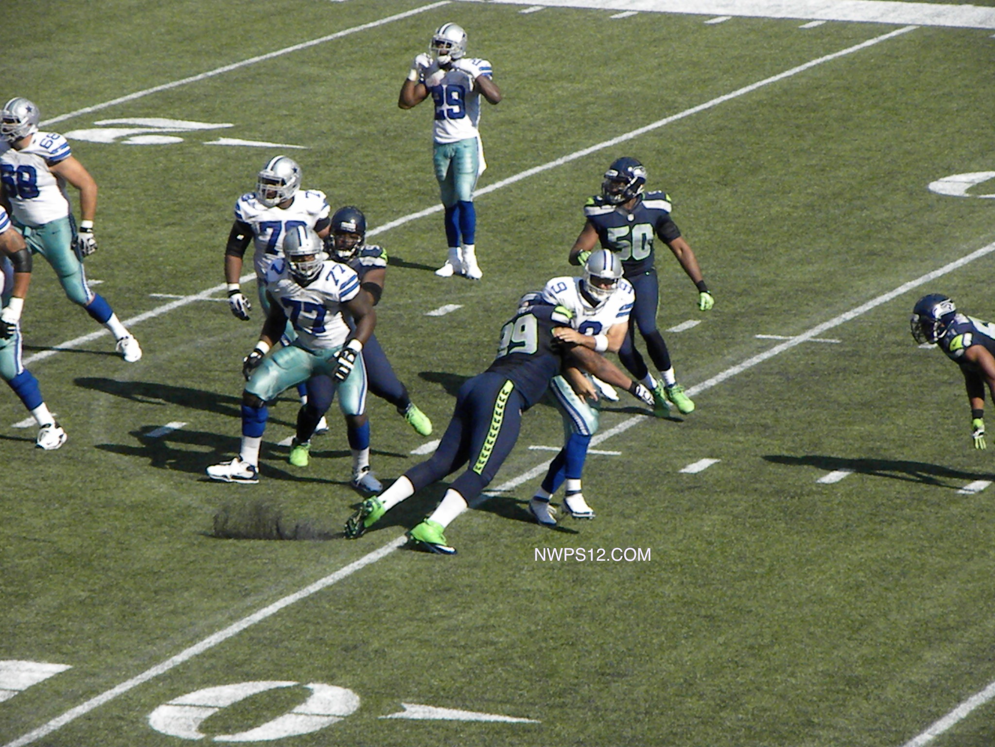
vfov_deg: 4.4
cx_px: 498
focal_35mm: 336
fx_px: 9658
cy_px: 374
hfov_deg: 5.9
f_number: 8
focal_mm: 59.9
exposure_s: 1/1335
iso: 640
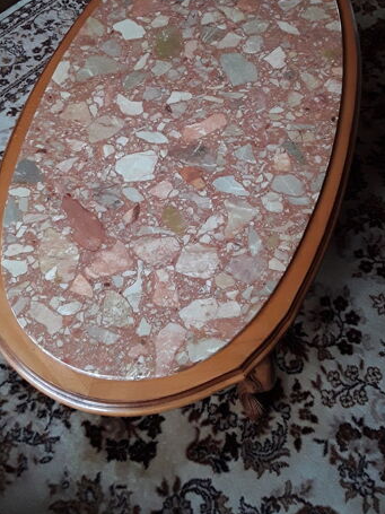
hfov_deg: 37.7
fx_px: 564
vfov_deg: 48.0
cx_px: 216
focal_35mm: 38
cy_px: 164
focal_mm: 2.91
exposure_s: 1/20
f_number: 1.9
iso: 160
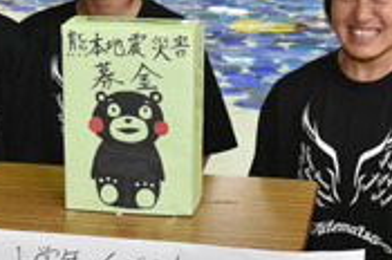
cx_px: 172
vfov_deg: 12.4
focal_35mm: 110
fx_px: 1196
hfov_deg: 18.6
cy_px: 159
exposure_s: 1/250
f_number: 5.6
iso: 2500
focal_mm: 32
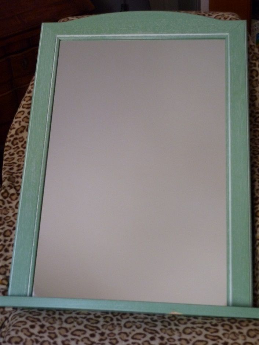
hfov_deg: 28.0
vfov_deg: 36.8
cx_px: 130
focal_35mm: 52
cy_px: 172
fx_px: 519
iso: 400
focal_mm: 8.6
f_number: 3.3
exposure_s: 1/20
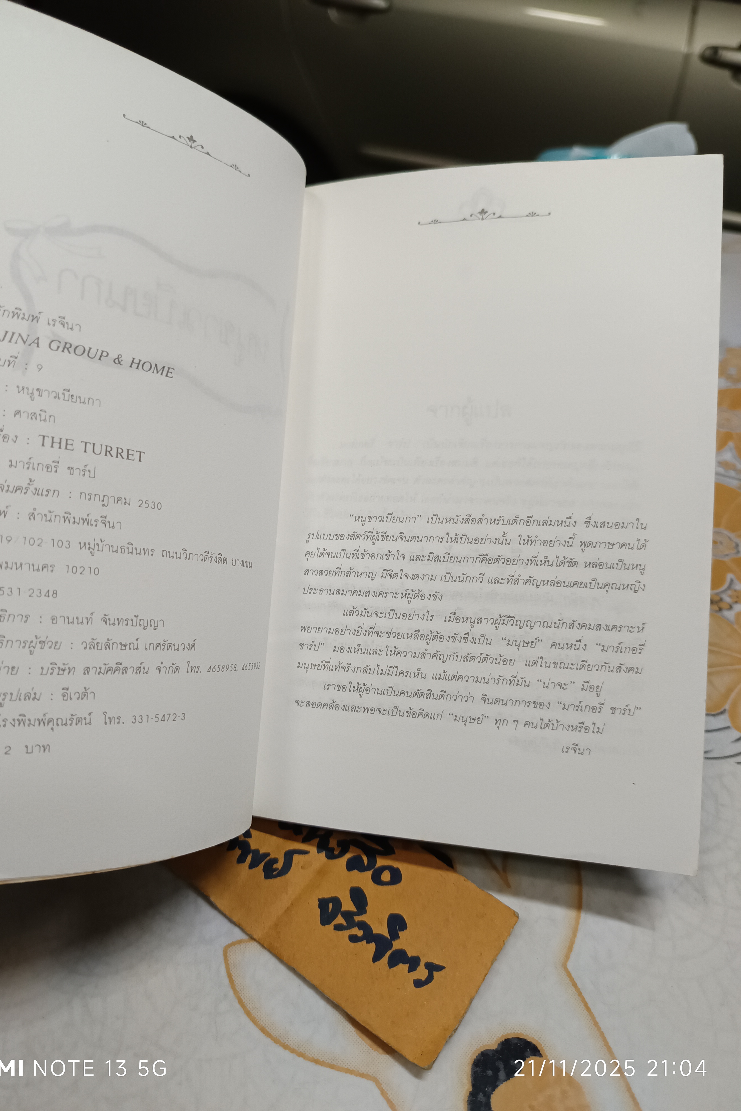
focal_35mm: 25
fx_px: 772
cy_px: 556
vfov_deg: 71.5
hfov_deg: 51.2
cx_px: 326
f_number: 1.7
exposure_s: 1/50
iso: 1231
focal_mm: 5.31
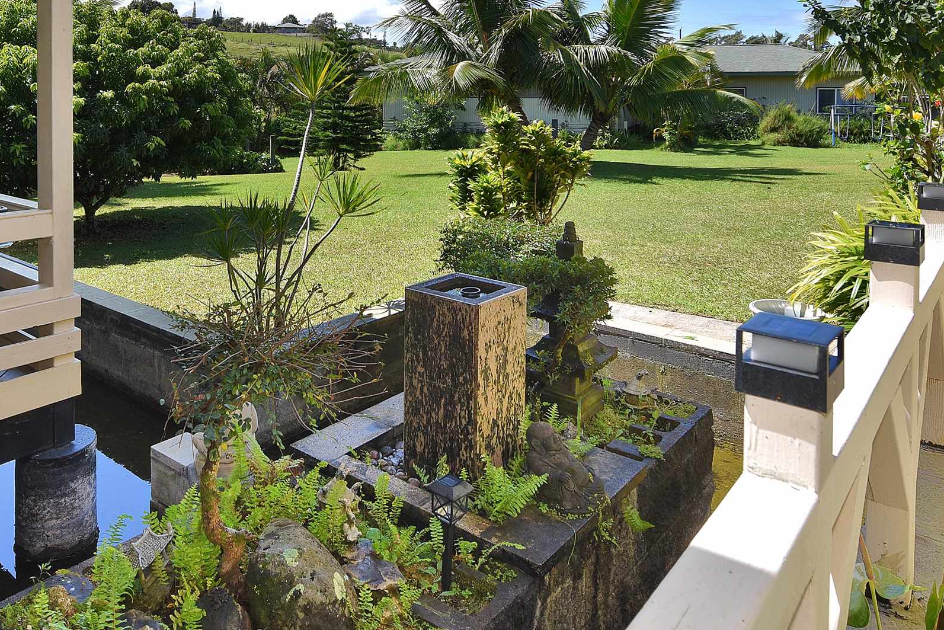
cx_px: 372
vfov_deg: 45.1
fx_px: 708
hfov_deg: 66.6
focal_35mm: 27
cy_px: 108
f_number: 7.1
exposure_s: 1/200
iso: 64
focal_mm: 14
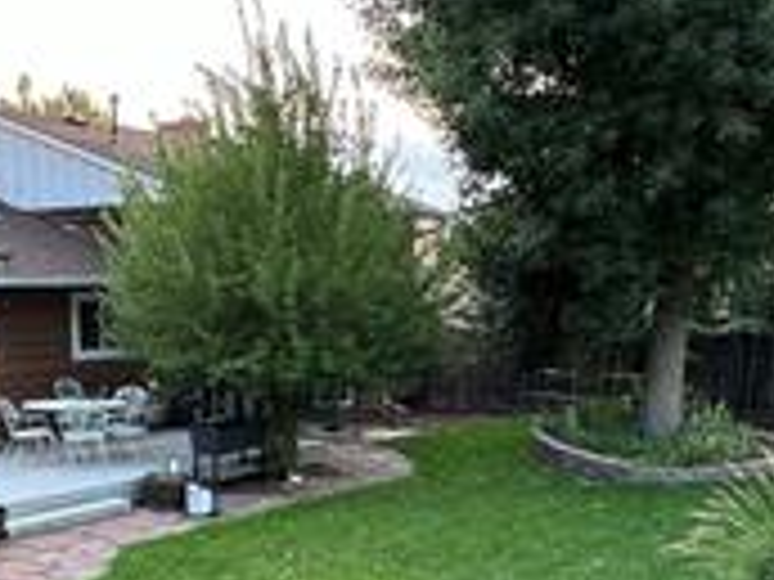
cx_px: 225
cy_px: 618
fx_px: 1163
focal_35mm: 52
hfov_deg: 36.2
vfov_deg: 26.1
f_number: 2.2
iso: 125
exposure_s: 1/99
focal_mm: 2.22
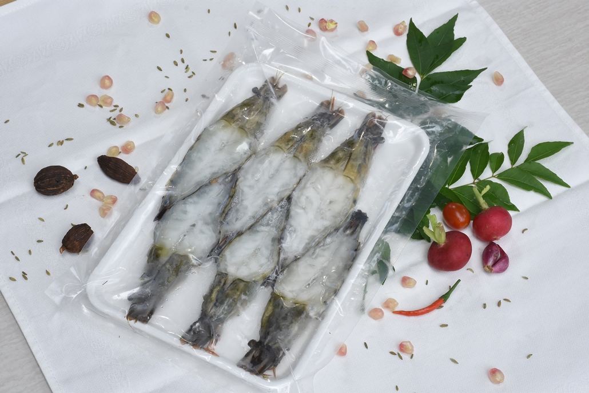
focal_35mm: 93
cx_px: 294
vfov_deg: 14.7
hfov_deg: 21.9
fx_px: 1522
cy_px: 196
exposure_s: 1/100
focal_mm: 62
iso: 400
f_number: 14
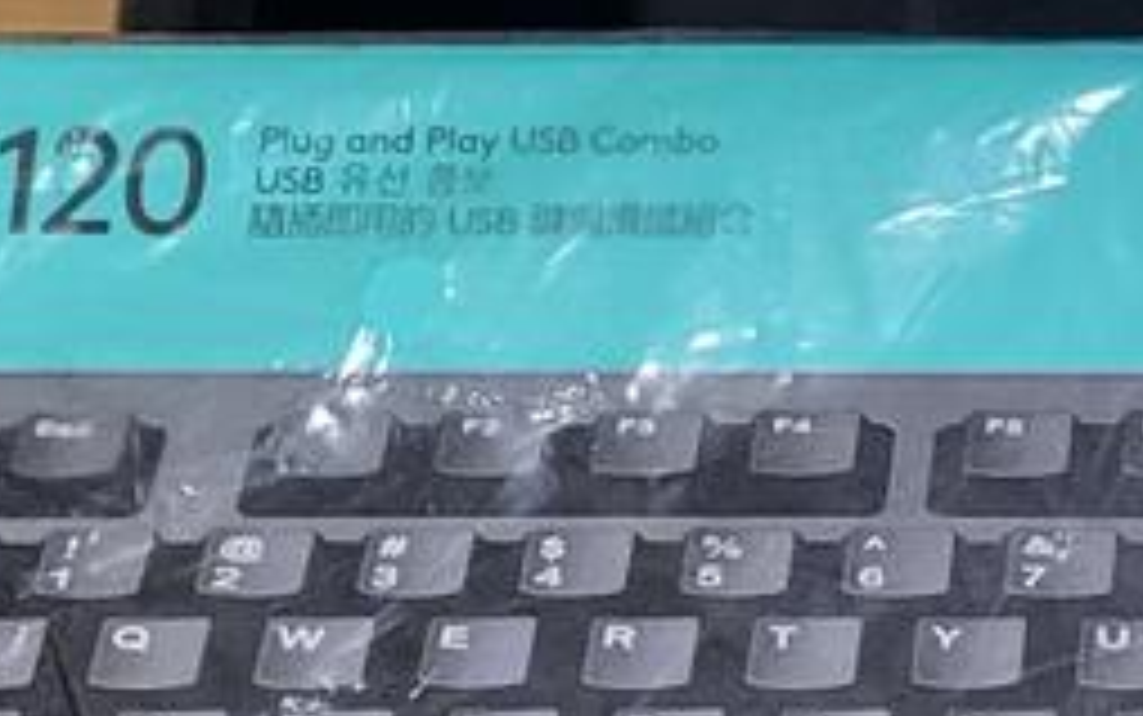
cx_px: 2088
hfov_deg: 13.4
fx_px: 4332
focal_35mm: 139
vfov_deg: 9.3
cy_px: 811
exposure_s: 1/120
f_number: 1.8
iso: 250
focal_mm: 4.25
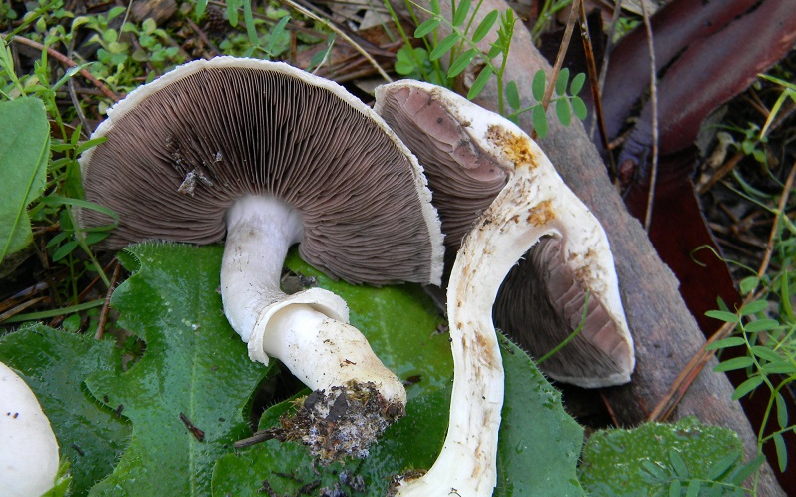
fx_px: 1085
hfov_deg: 40.3
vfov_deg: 25.8
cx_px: 398
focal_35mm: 50
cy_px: 292
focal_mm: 8.6
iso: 80
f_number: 3.9
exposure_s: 1/43
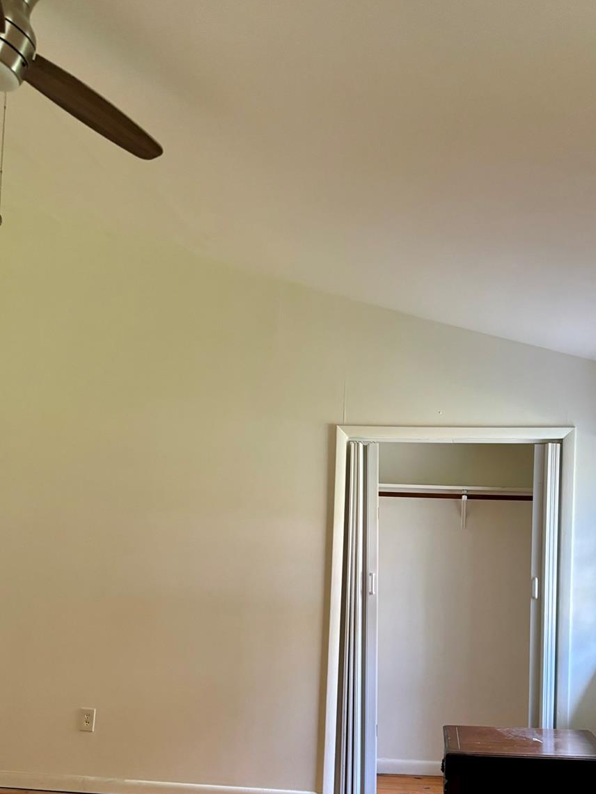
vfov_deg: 51.9
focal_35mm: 35
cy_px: 508
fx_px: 803
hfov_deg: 40.5
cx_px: 368
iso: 250
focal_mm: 5.96
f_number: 1.6
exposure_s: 1/60
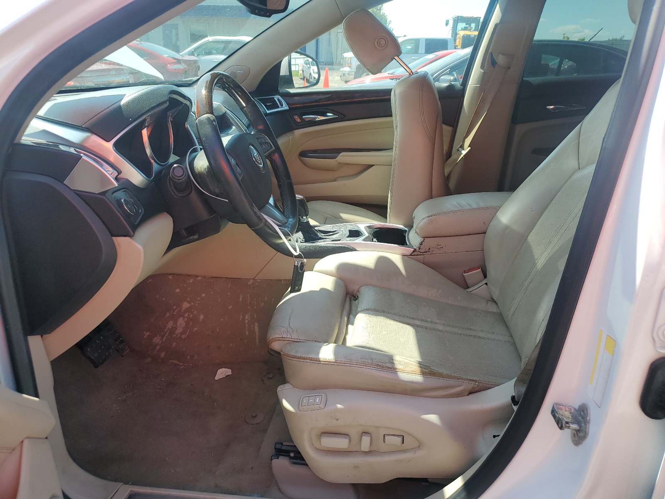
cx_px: 332
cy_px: 250
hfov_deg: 67.3
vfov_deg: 53.1
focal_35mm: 26
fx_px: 499
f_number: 1.5
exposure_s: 1/909
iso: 50
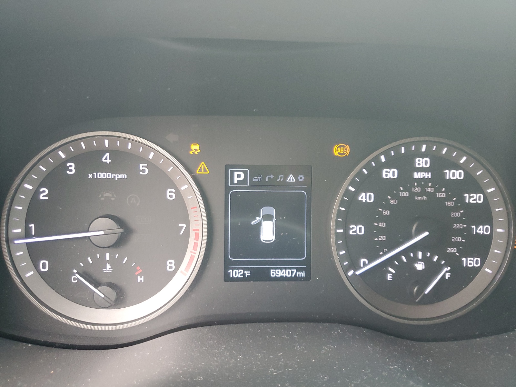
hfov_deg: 67.3
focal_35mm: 26
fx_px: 388
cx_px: 258
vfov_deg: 53.1
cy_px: 194
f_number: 1.5
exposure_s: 1/60.2
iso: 212
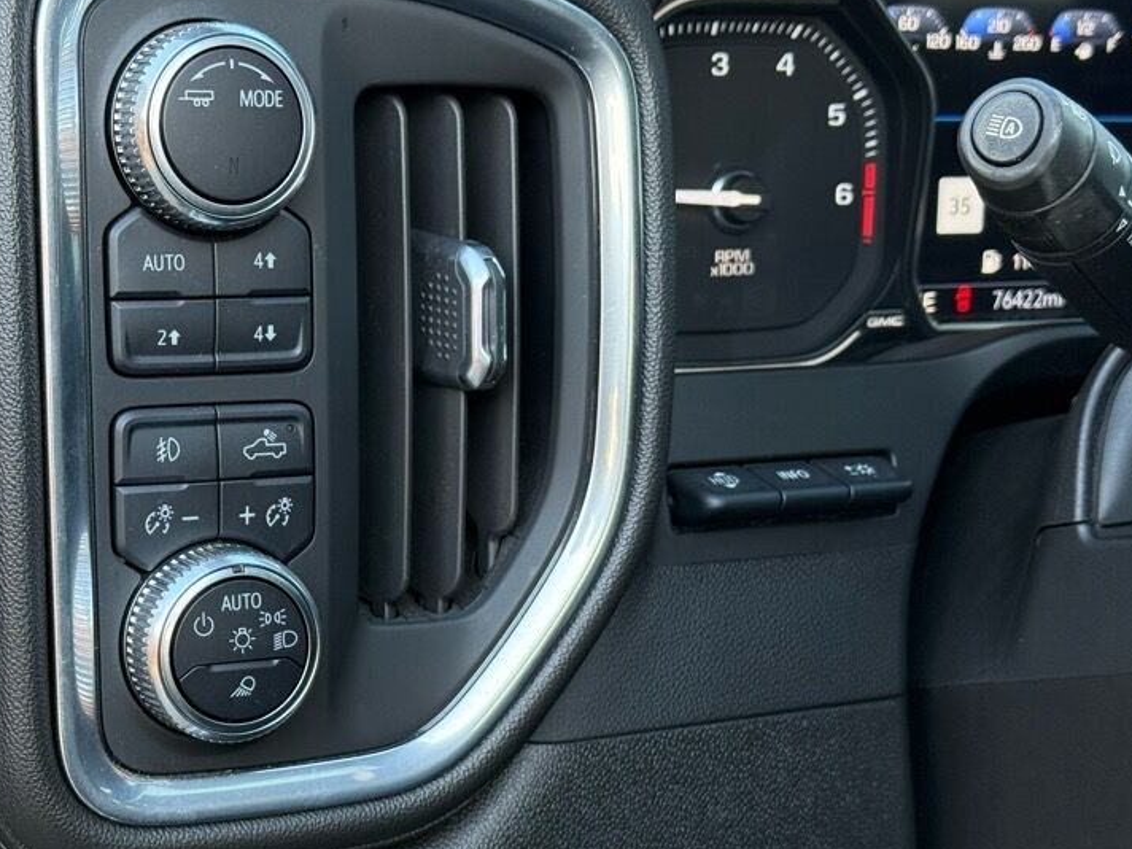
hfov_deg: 27.9
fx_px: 2256
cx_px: 342
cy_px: 552
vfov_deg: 21.2
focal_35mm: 69
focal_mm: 6.76
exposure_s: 1/104
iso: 200
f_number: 1.78
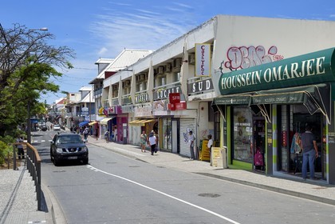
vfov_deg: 30.5
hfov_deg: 44.5
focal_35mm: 44
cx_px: 168
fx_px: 409
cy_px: 112
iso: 200
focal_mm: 44
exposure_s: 1/250
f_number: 14
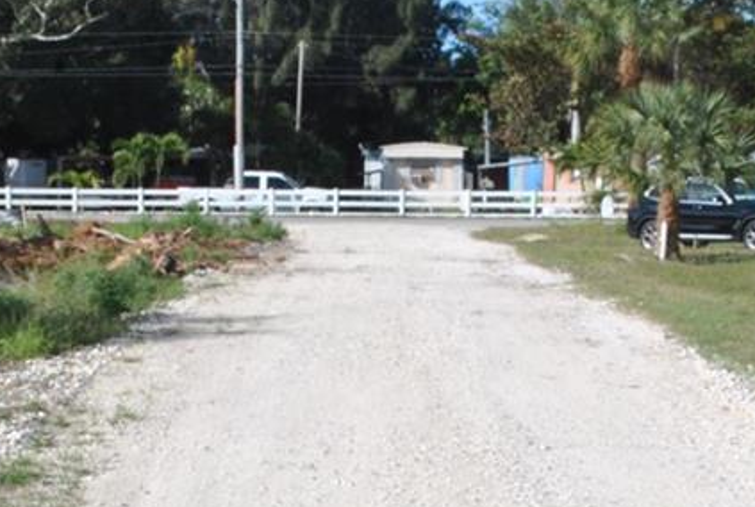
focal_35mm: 105
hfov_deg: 19.4
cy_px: 431
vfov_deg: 13.0
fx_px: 2211
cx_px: 371
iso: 200
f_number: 5
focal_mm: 29
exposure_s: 1/100
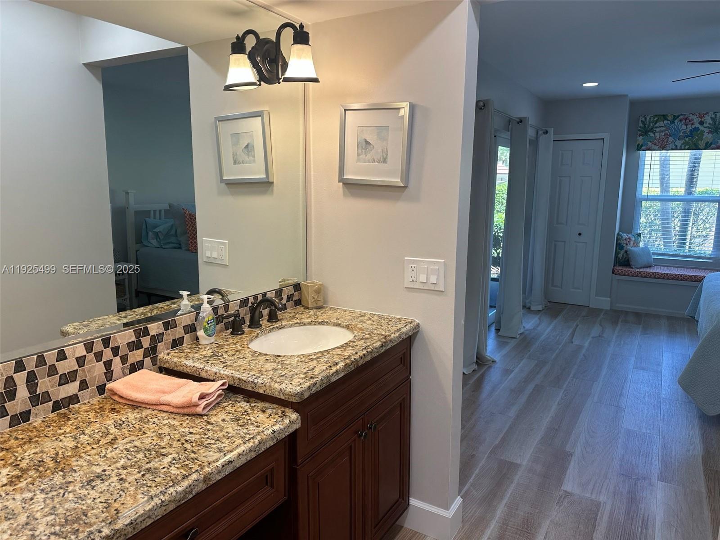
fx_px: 499
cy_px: 270
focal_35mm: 24
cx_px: 360
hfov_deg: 71.6
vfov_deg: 56.8
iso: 100
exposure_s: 1/120
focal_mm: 6.86
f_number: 1.78
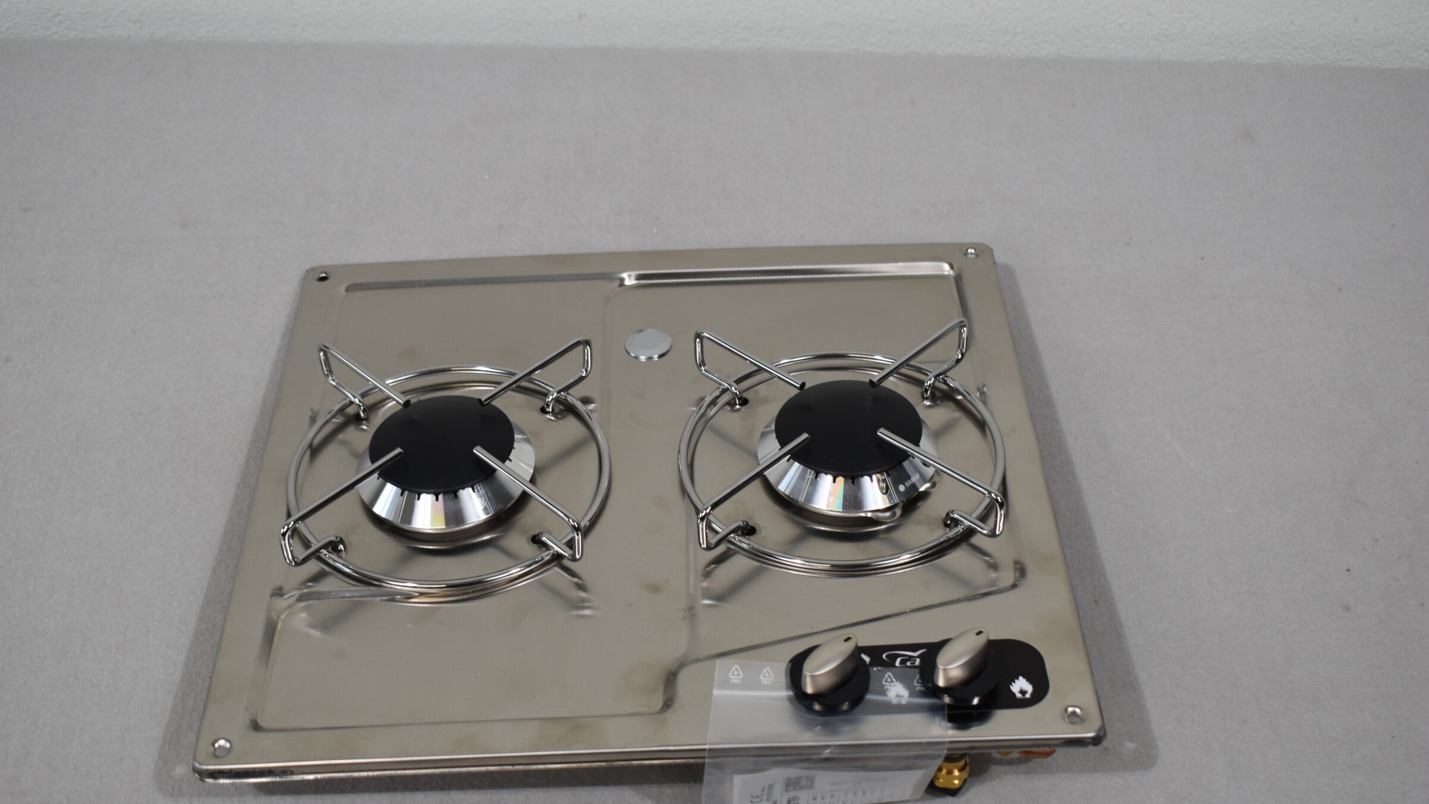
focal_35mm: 49
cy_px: 472
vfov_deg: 24.6
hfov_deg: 42.4
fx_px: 1840
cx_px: 671
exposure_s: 1/125
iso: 360
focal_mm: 29
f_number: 5.6
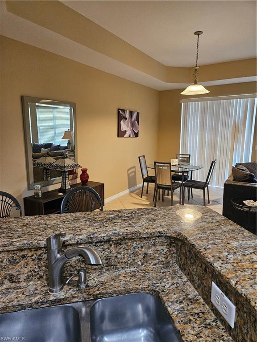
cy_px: 171
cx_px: 128
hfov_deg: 58.9
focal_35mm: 23
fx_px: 228
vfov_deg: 73.9
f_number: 1.8
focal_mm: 5.4
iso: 500
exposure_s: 1/120
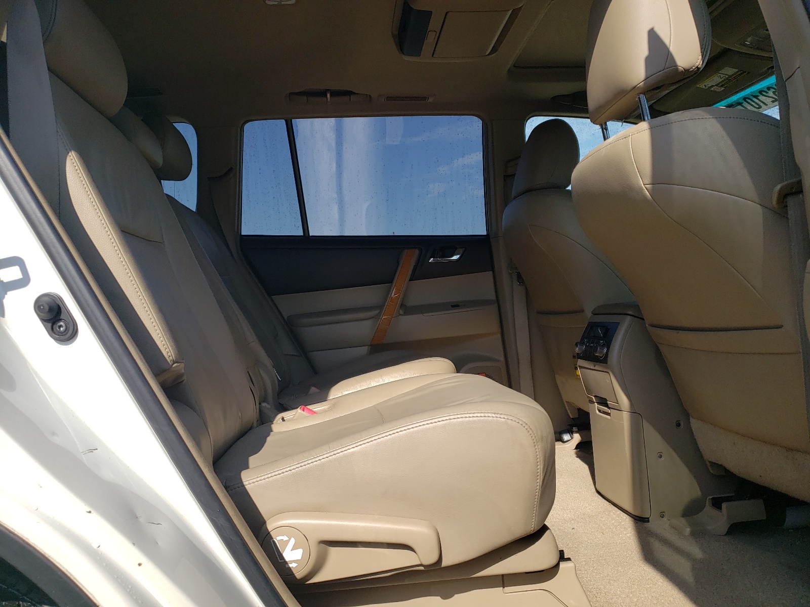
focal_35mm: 26
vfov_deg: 53.1
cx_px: 405
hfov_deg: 67.3
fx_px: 608
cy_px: 304
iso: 50
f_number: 1.5
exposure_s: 1/2500
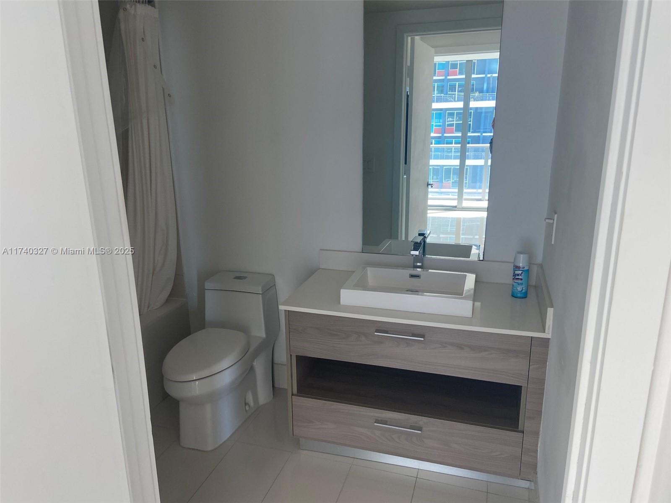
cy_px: 252
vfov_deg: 53.1
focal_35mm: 26
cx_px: 336
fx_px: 504
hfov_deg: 67.3
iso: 100
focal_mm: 4.25
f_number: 1.8
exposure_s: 1/121
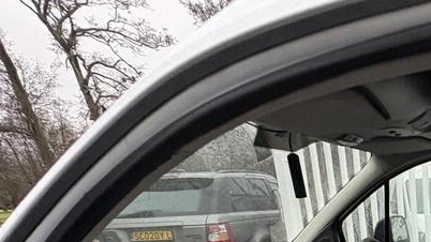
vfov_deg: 27.4
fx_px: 389
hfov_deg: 46.9
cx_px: 444
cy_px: 334
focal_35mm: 34
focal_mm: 2.22
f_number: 2.2
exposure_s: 1/69
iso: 250
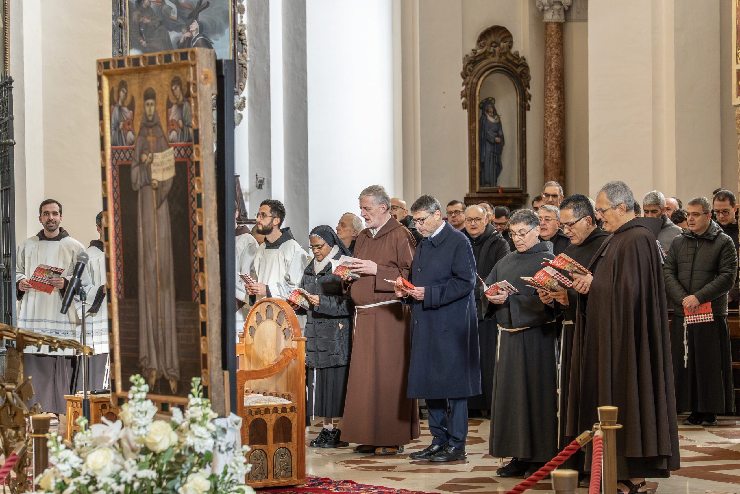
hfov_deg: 18.8
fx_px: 2241
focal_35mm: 109
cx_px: 370
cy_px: 247
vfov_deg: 12.6
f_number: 6.3
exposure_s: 1/160
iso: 3200
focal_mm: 73
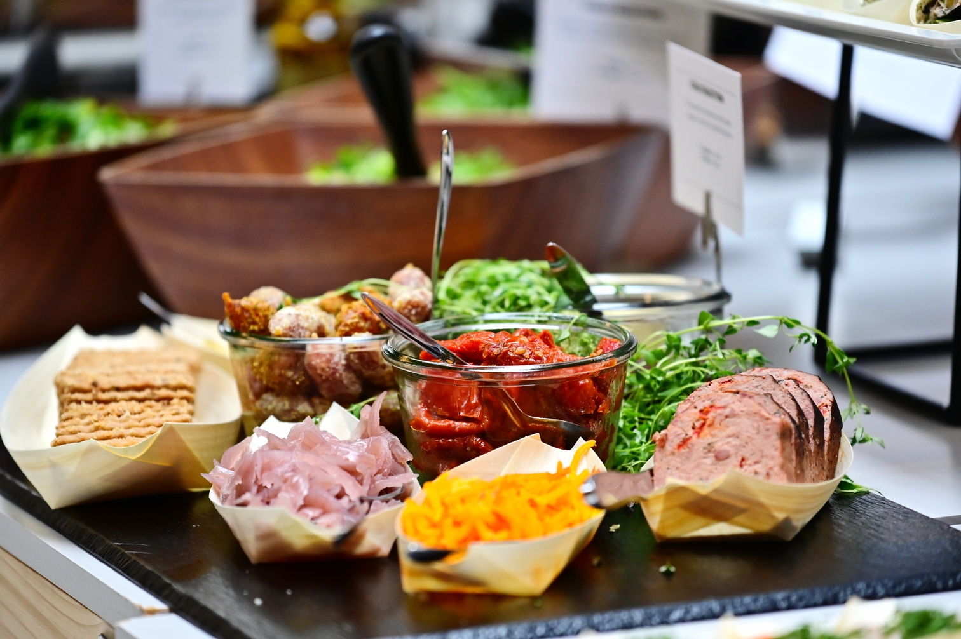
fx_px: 4535
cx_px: 480
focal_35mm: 170
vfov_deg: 8.1
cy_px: 320
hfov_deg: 12.1
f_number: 4
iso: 1600
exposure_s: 1/250
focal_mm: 170
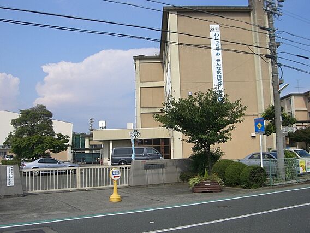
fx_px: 340
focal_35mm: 38
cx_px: 155
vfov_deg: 37.7
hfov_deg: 49.0
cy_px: 116
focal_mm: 6.2
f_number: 4.3
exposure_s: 1/640
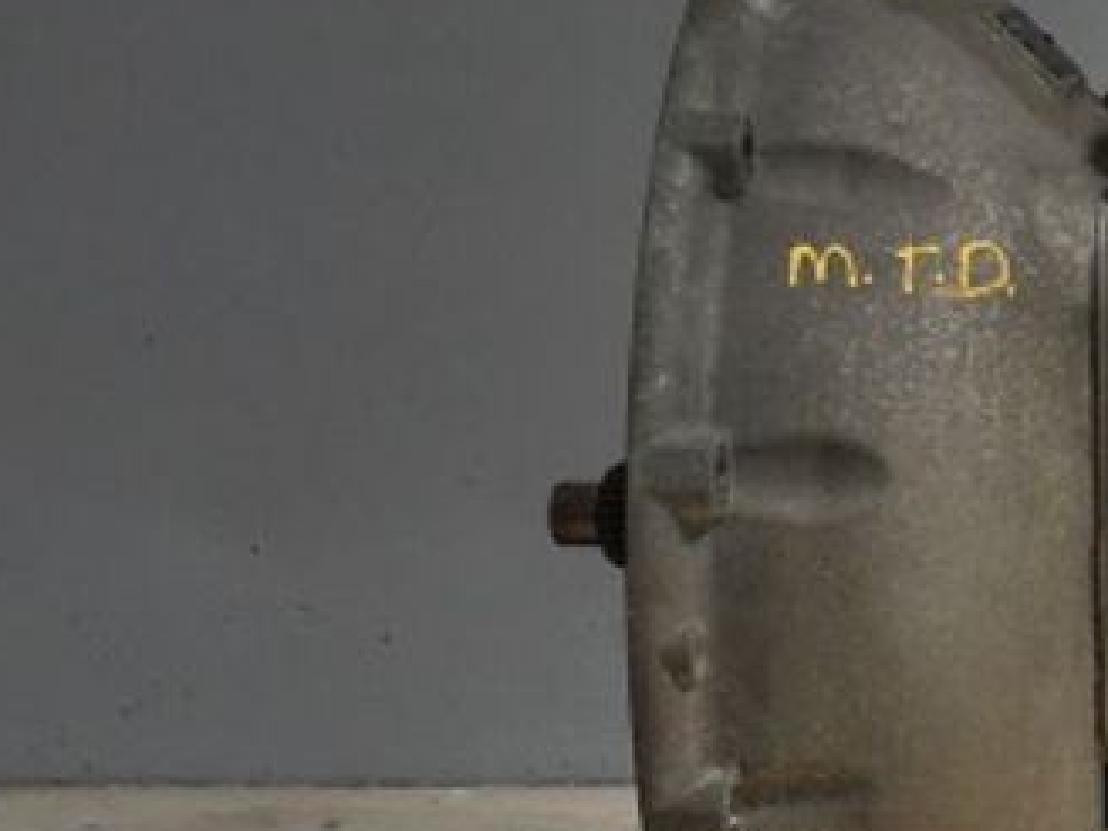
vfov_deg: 13.9
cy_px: 564
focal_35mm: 106
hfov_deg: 16.8
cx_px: 1655
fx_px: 3393
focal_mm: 4.15
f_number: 2.2
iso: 32
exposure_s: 1/964
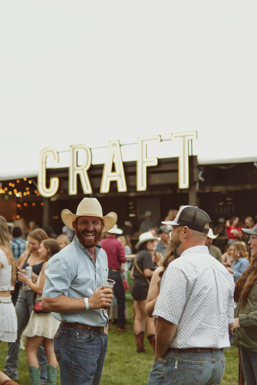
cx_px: 128
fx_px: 482
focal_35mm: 45
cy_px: 192
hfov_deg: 29.9
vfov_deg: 43.6
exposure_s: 1/1000
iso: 320
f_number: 1.4
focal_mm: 30
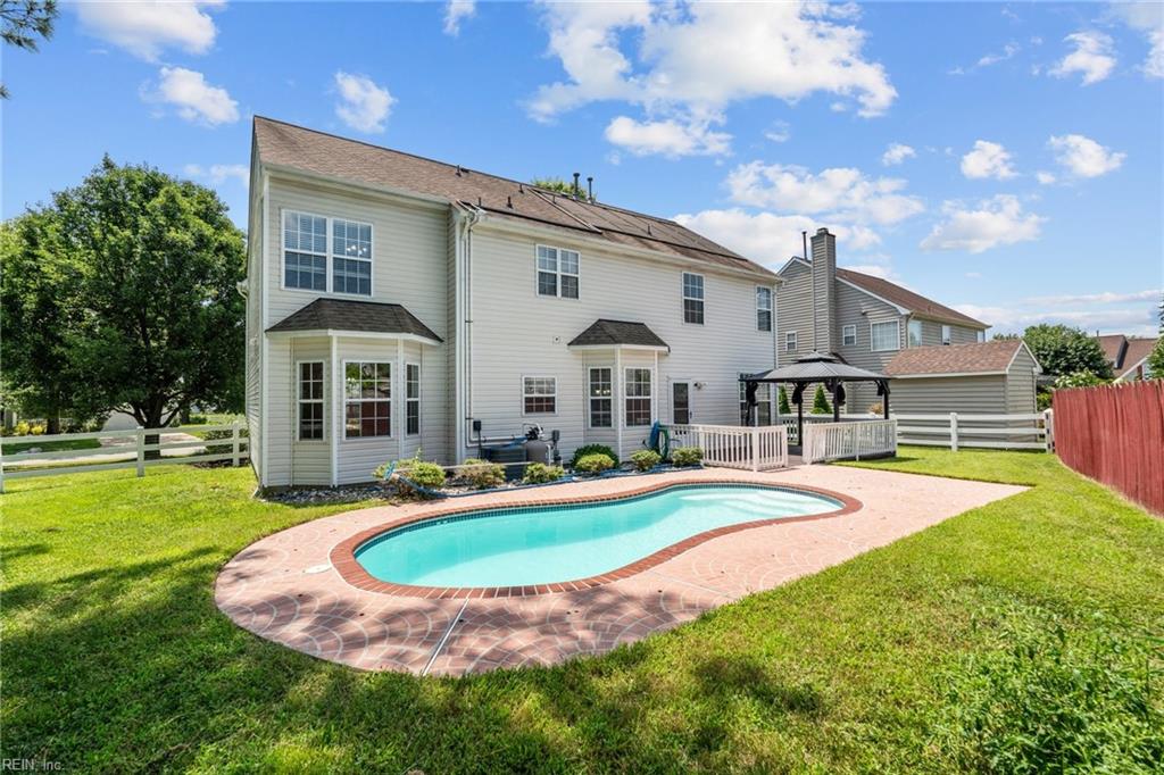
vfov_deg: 73.7
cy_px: 388
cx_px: 582
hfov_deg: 96.8
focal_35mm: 16
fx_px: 517
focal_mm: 16
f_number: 8
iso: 400
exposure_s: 1/1250
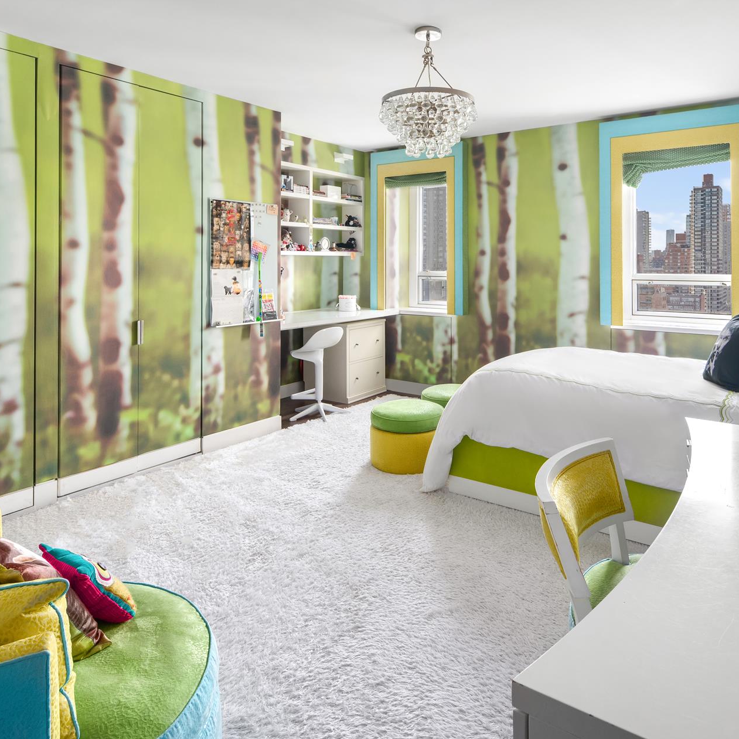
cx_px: 426
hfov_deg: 69.2
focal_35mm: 22
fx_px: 531
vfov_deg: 69.6
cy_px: 374
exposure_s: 1/2.5
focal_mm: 17
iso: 1000
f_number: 11
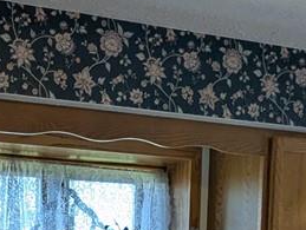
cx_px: -73
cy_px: 321
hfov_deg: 26.8
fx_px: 558
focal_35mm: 63
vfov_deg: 20.7
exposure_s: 1/120
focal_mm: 2.35
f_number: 2.2
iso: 71
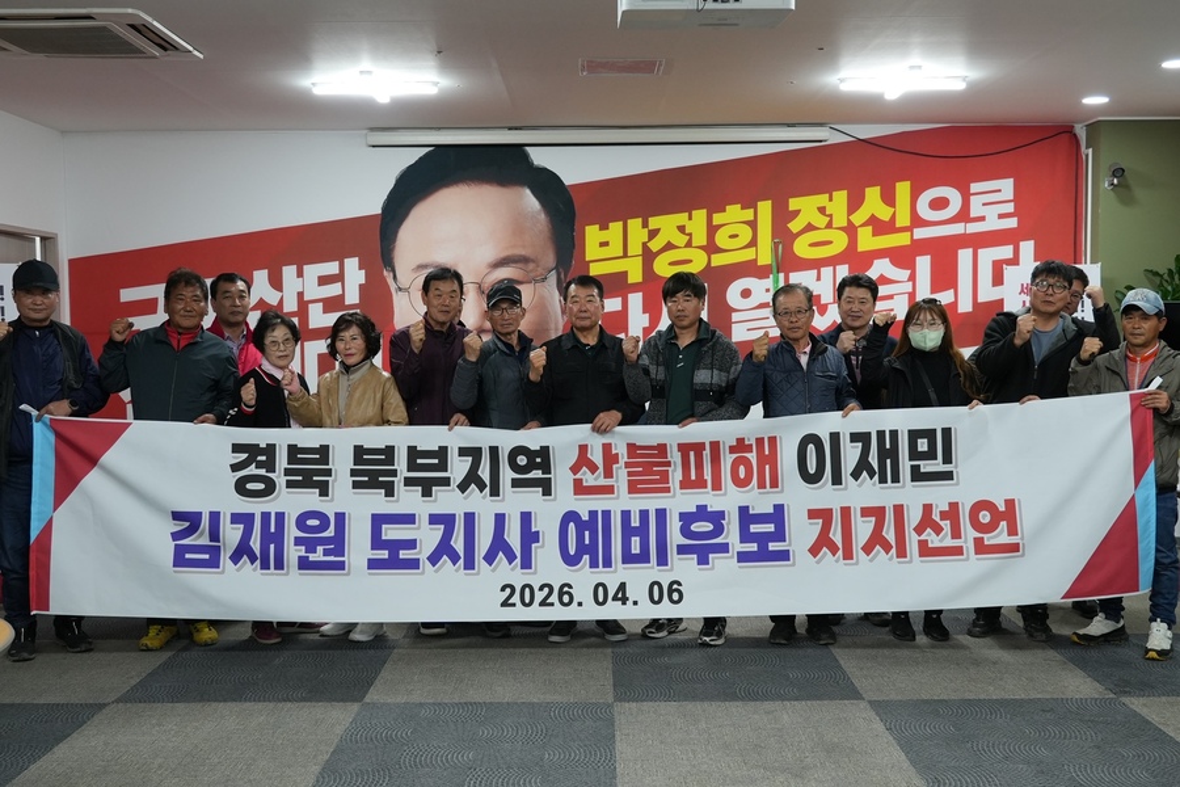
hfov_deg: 53.1
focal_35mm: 36
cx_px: 590
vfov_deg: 36.9
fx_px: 1180
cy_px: 394
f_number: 4
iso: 1250
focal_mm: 24
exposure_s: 1/160
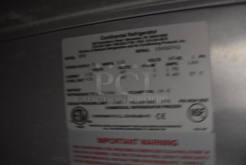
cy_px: 82
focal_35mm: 27
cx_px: 123
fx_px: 185
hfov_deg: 67.3
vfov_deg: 48.0
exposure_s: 1/20
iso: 3200
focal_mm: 18
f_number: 3.5
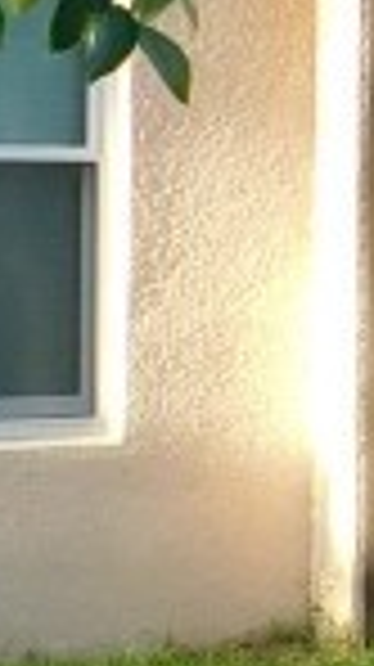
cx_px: 1203
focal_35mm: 173
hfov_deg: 6.3
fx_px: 3057
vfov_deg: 12.4
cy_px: 207
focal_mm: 4
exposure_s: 1/125
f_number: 3
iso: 125
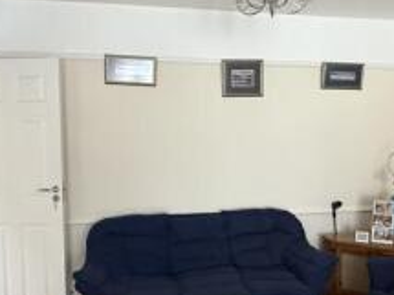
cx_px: 228
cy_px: 166
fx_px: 432
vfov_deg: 37.6
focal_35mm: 38
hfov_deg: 48.8
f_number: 2.2
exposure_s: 1/60
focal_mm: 2.22
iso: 640
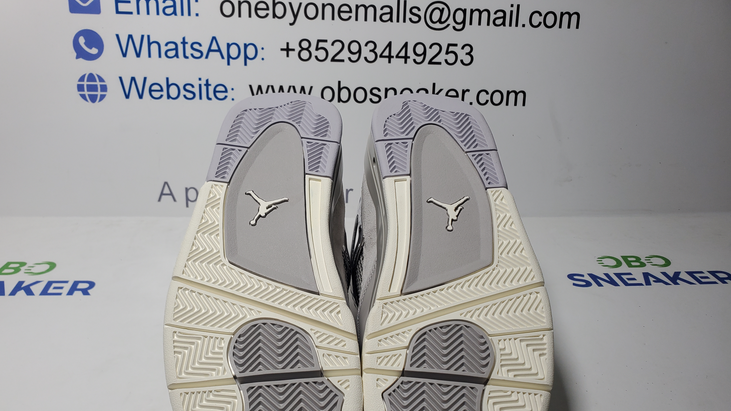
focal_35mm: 29
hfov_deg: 66.1
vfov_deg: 39.7
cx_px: 357
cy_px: 271
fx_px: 562
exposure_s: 1/283
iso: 50
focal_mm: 4.3
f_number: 2.4
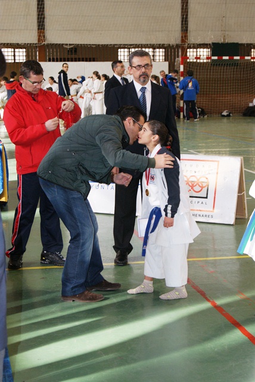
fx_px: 795
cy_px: 191
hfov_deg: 18.2
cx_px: 128
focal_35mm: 75
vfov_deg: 27.0
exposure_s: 1/80
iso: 400
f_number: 5.6
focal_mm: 50
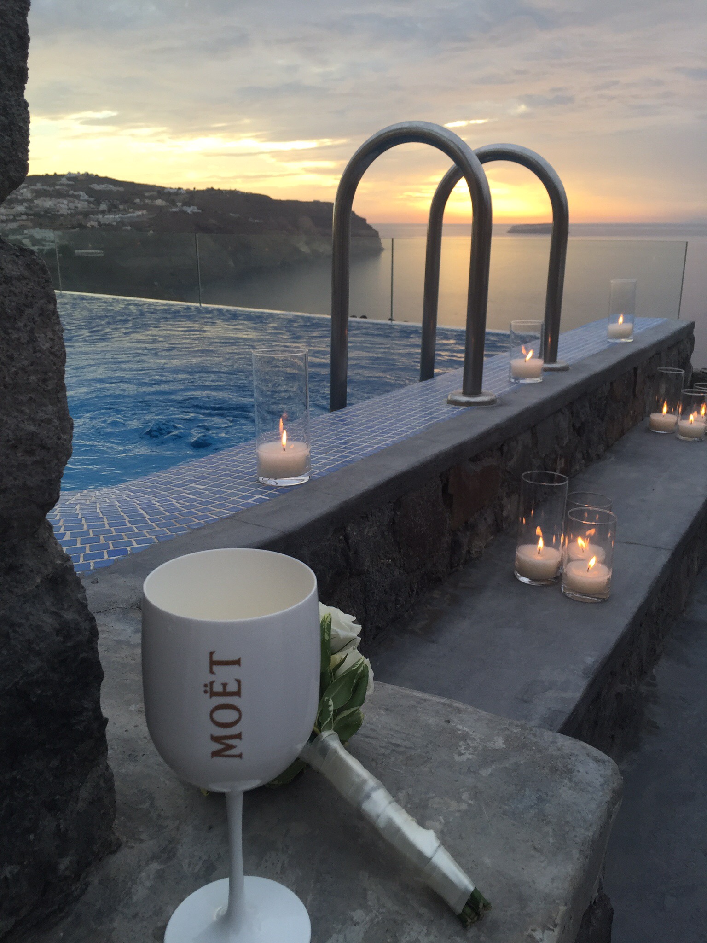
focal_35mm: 29
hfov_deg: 48.2
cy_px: 472
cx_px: 354
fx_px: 790
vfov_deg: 61.7
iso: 32
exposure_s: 1/159
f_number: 2.2
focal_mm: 4.15
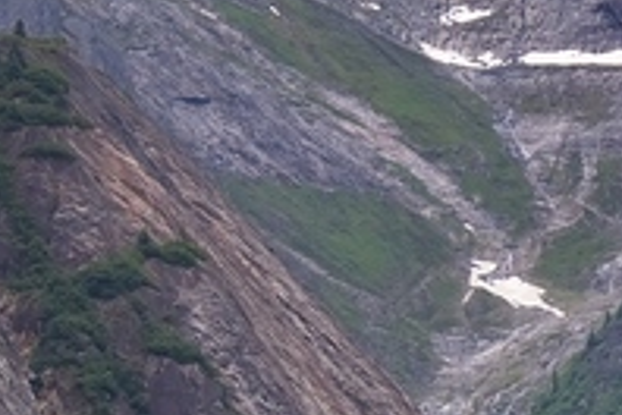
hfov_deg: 5.1
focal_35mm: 401
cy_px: 578
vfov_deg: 3.4
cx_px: 1125
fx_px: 6928
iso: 100
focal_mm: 62
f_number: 5.6
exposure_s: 1/125
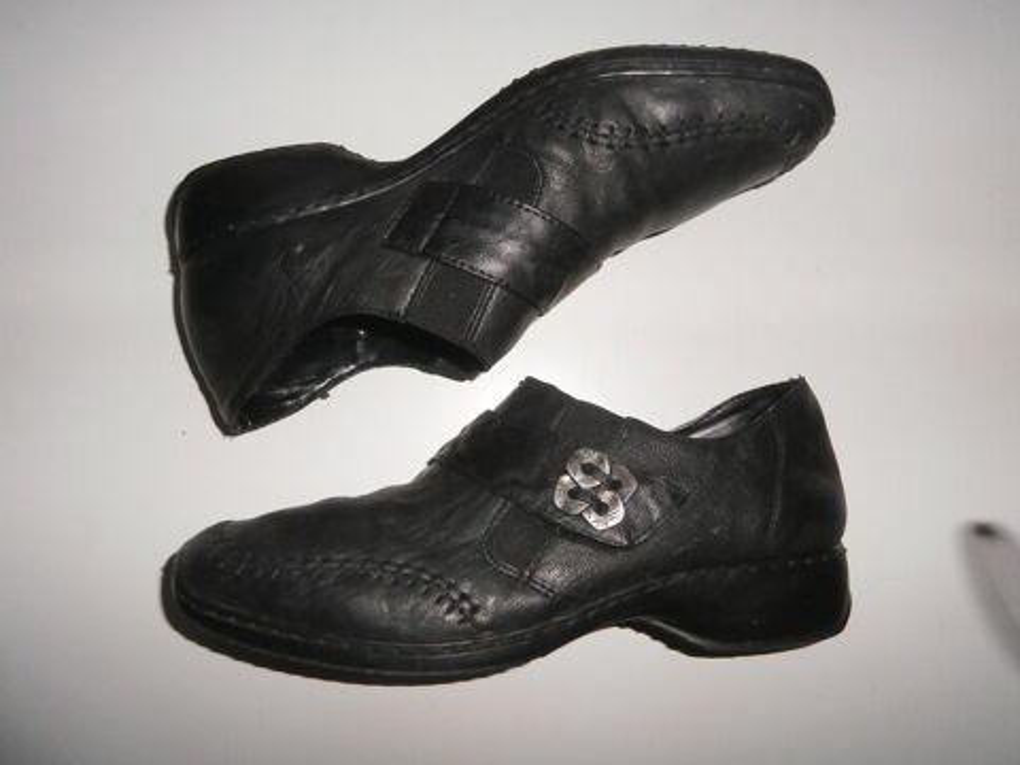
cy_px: 382
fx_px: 766
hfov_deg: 67.3
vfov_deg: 53.1
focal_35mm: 26
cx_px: 510
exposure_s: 1/30
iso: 200
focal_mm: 4.7
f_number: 2.8
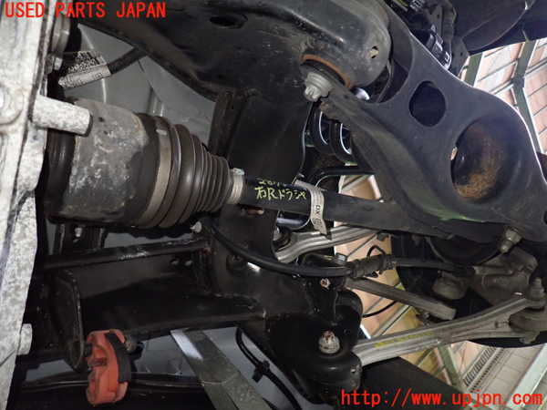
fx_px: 395
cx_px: 274
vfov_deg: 54.9
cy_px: 205
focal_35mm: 25
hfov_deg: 69.4
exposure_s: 1/30
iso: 800
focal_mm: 4.5
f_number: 2
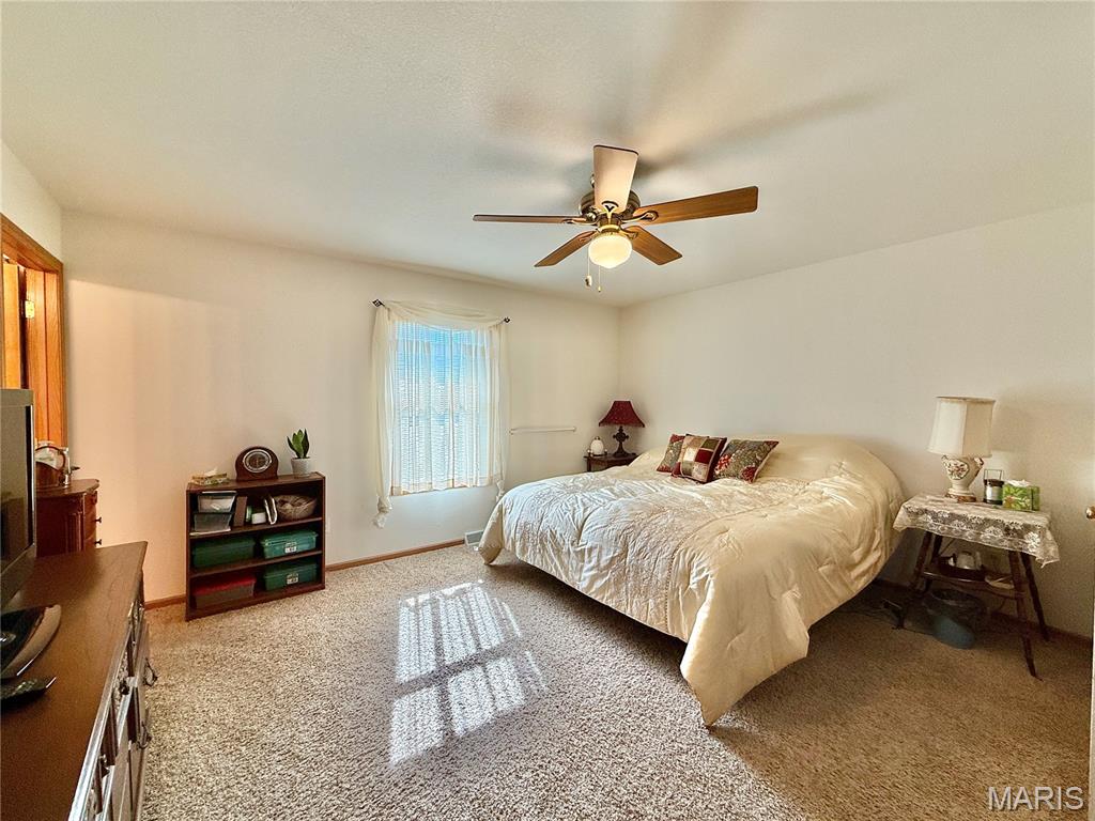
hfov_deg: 102.1
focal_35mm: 14
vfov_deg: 85.7
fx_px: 443
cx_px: 548
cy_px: 410
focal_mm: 2.22
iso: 100
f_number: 2.2
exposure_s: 1/120
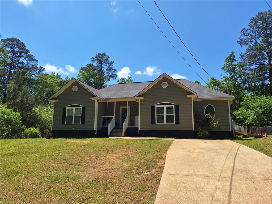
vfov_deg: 58.9
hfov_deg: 73.9
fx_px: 181
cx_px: 136
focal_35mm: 23
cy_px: 102
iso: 40
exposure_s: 1/2793
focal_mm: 5.54
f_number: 1.8
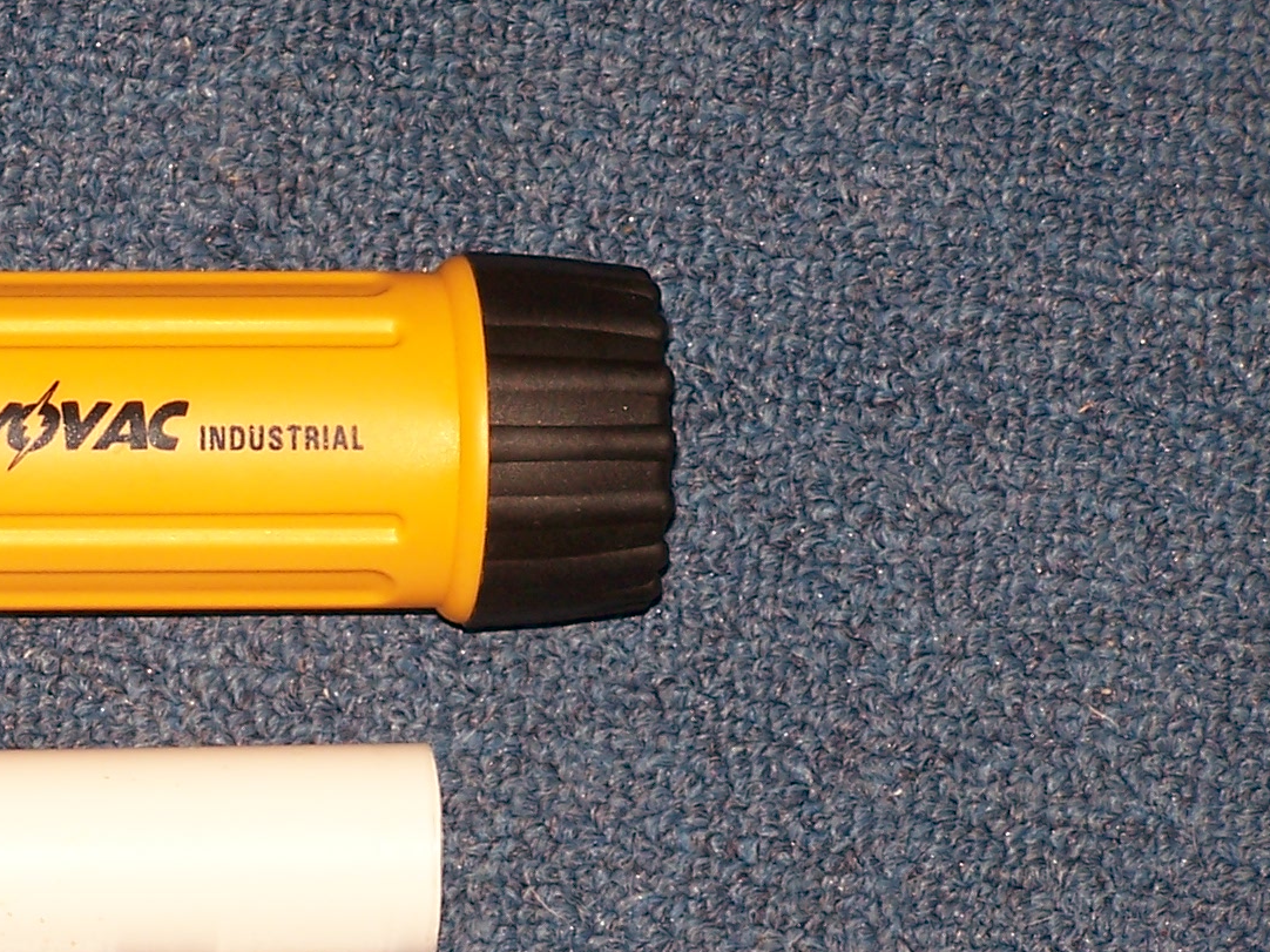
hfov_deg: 6.7
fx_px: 10857
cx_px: -70
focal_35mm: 296
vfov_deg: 5.0
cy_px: 818
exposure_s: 1/90
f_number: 3.2
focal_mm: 23.1
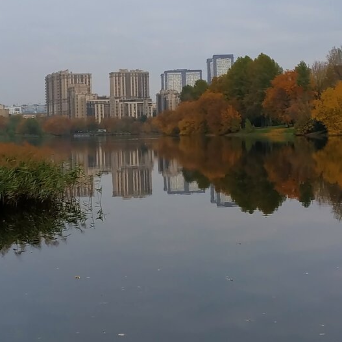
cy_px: 126
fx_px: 481
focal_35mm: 43
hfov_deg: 38.6
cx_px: 104
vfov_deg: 38.9
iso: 100
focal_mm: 3.94
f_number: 1.9
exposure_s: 1/559
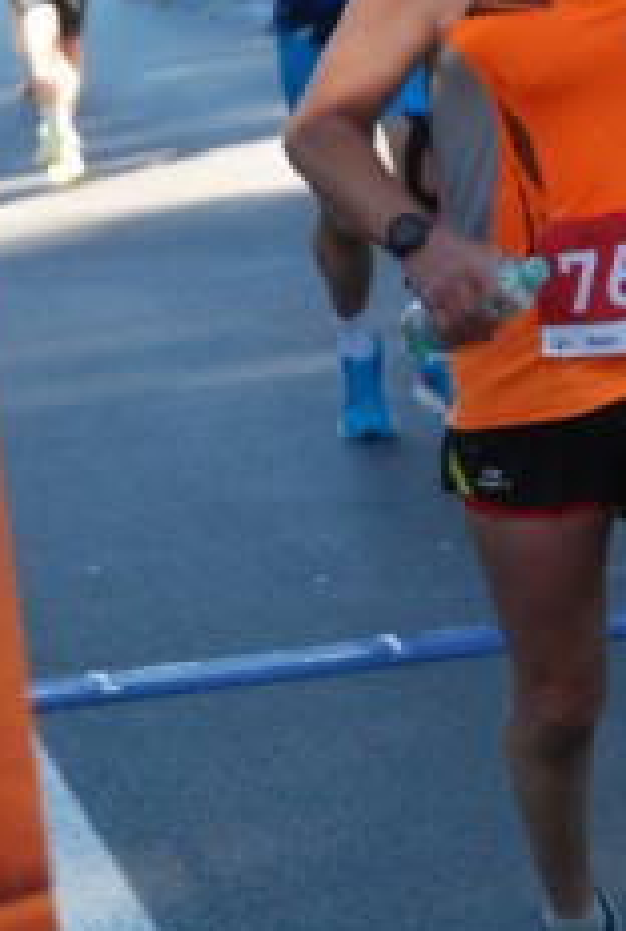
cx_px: 632
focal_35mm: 329
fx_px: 8538
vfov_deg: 6.2
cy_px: 389
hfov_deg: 4.2
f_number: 5.6
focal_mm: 85
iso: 1000
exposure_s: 1/320
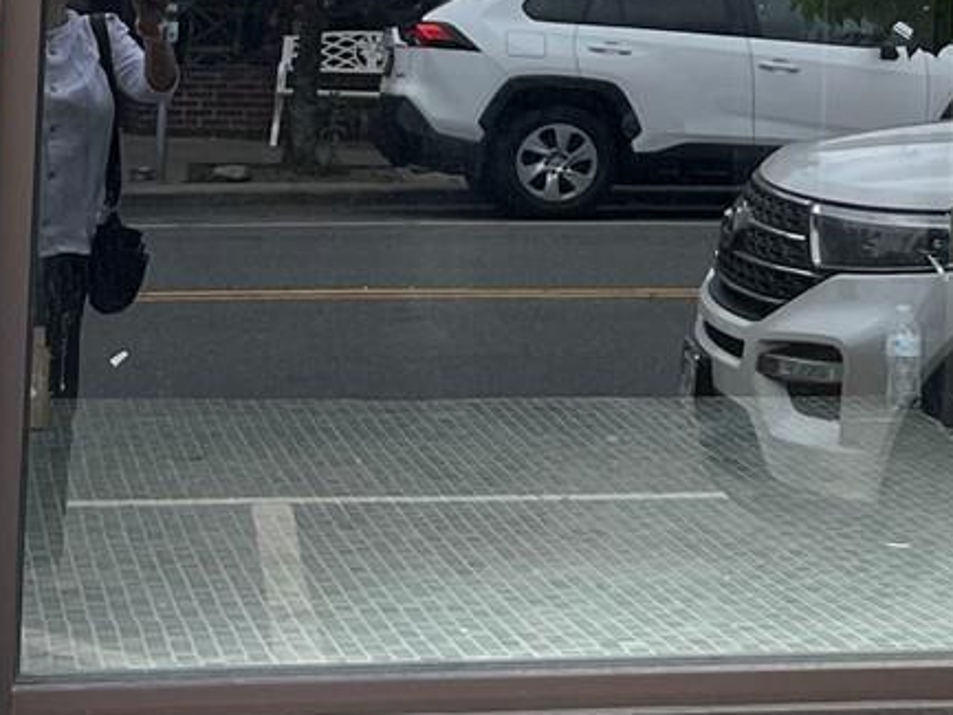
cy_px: -189
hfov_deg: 15.7
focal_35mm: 123
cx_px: 931
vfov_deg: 11.8
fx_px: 3387
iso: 50
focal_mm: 5.1
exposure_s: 1/502
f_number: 1.6
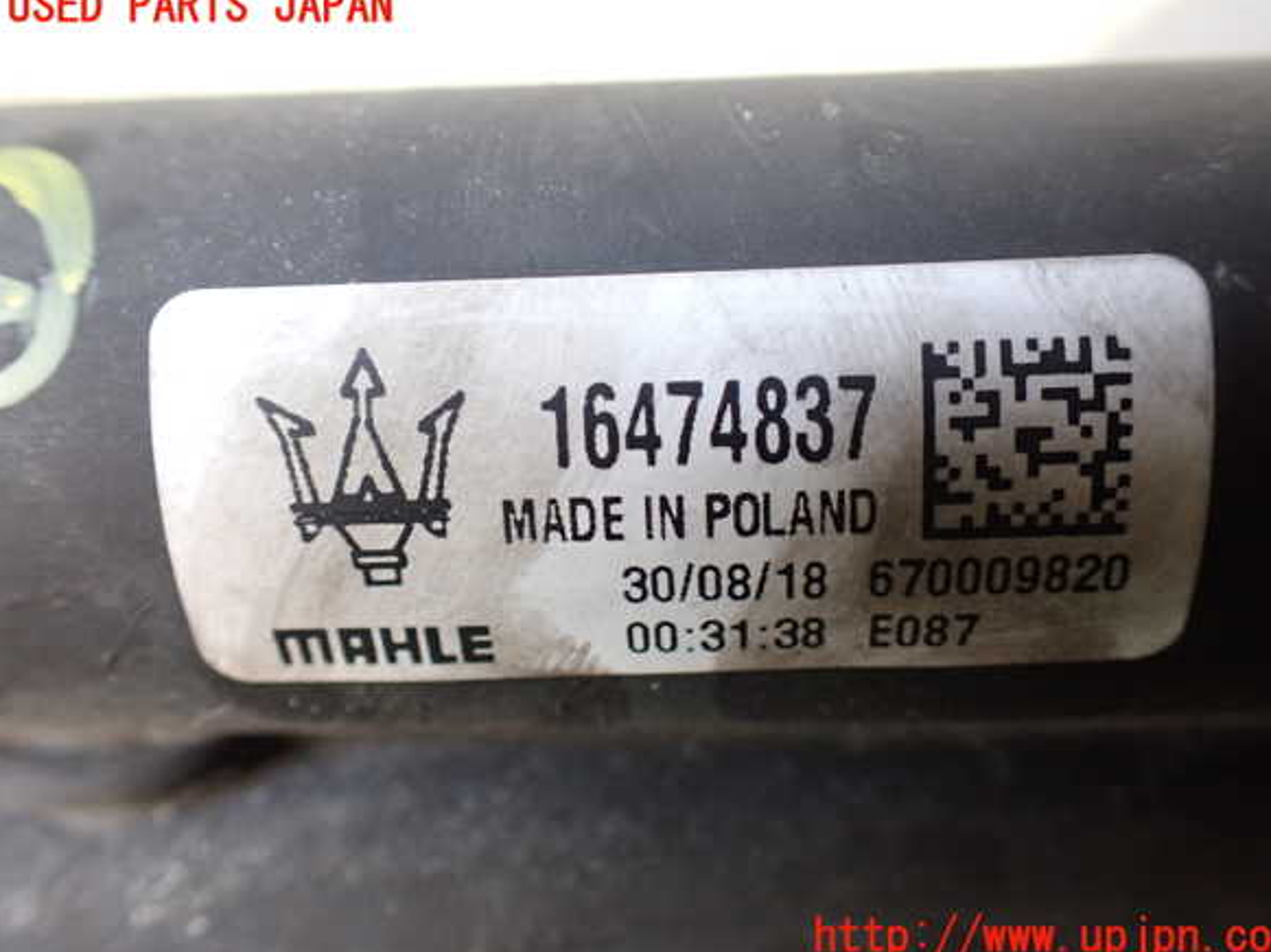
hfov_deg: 58.4
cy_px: 473
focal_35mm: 31
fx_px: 1138
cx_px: 652
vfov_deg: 45.4
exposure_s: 1/125
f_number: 2.3
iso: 400
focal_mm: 5.4
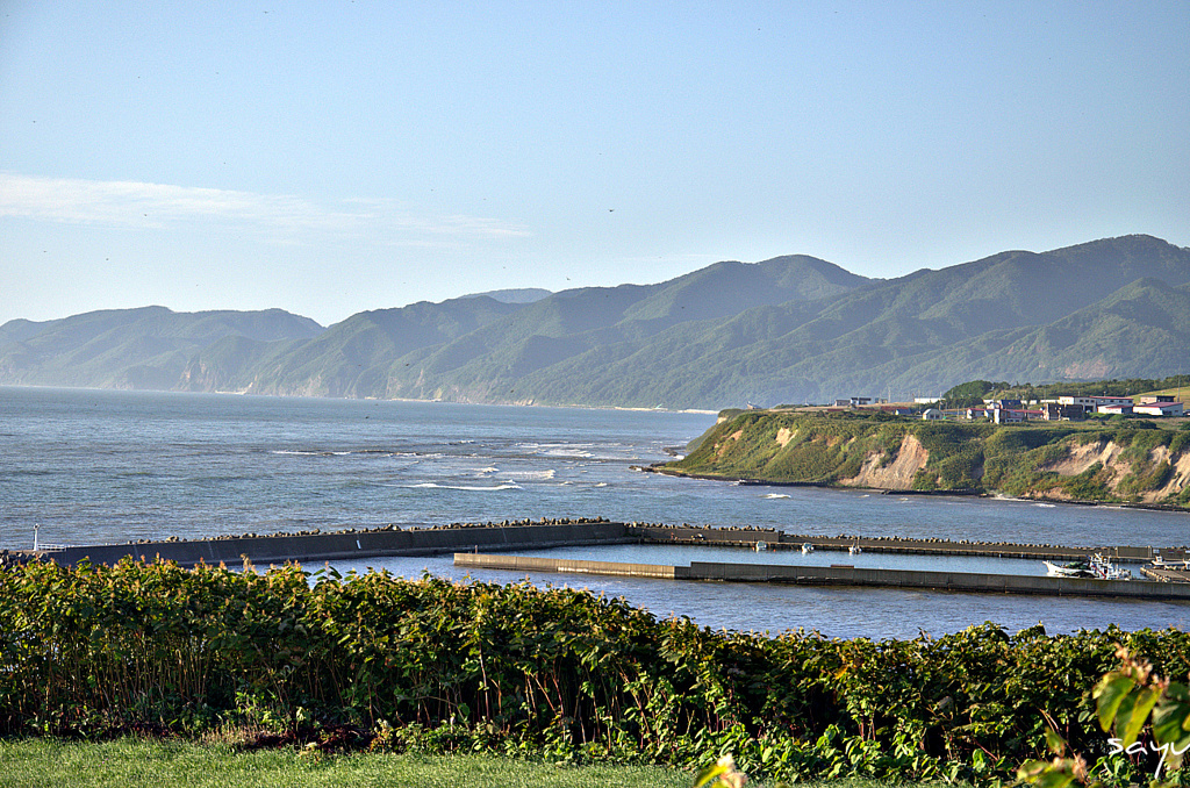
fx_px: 3265
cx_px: 595
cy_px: 394
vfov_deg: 13.8
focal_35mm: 99
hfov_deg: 20.7
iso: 100
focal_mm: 66
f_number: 8
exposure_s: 1/350
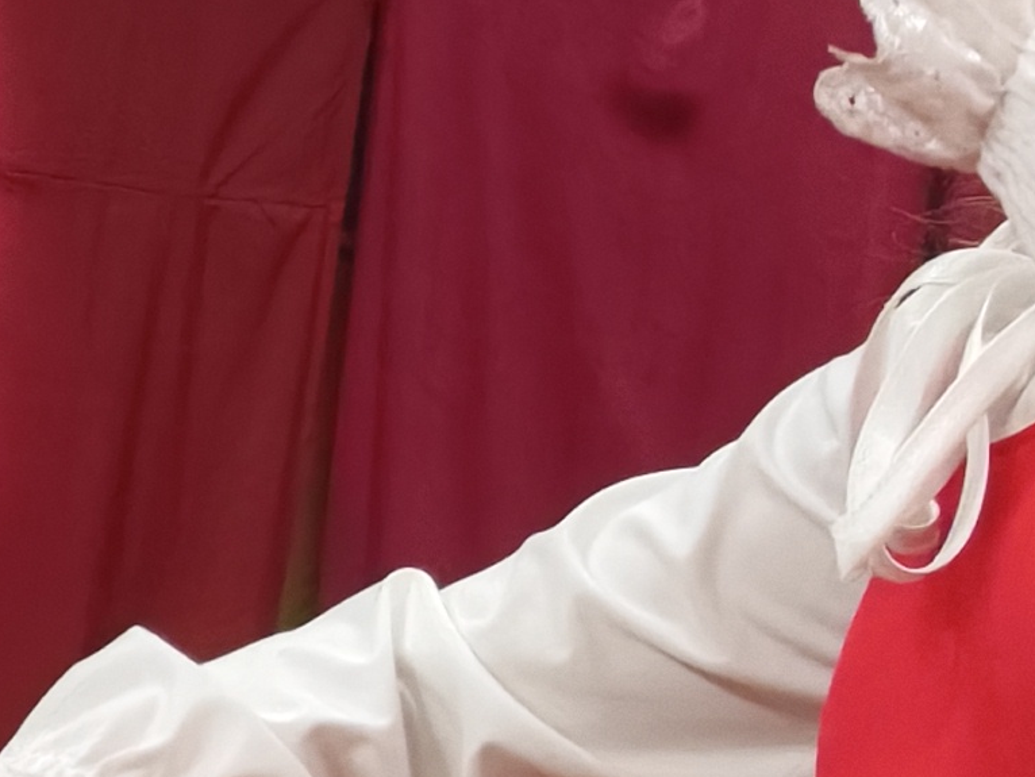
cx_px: 1593
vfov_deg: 3.9
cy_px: 351
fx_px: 11515
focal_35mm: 385
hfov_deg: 5.1
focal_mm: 8.67
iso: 400
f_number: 2.4
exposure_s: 1/50
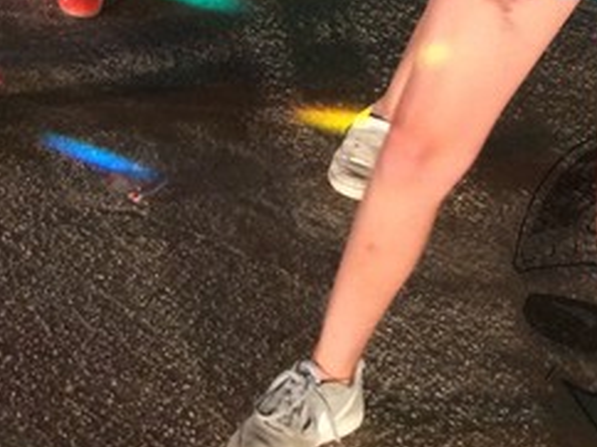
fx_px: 1654
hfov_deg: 19.4
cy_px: -242
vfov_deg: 14.3
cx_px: -99
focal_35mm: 96
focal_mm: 4.15
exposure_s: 1/33
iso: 320
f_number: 2.2
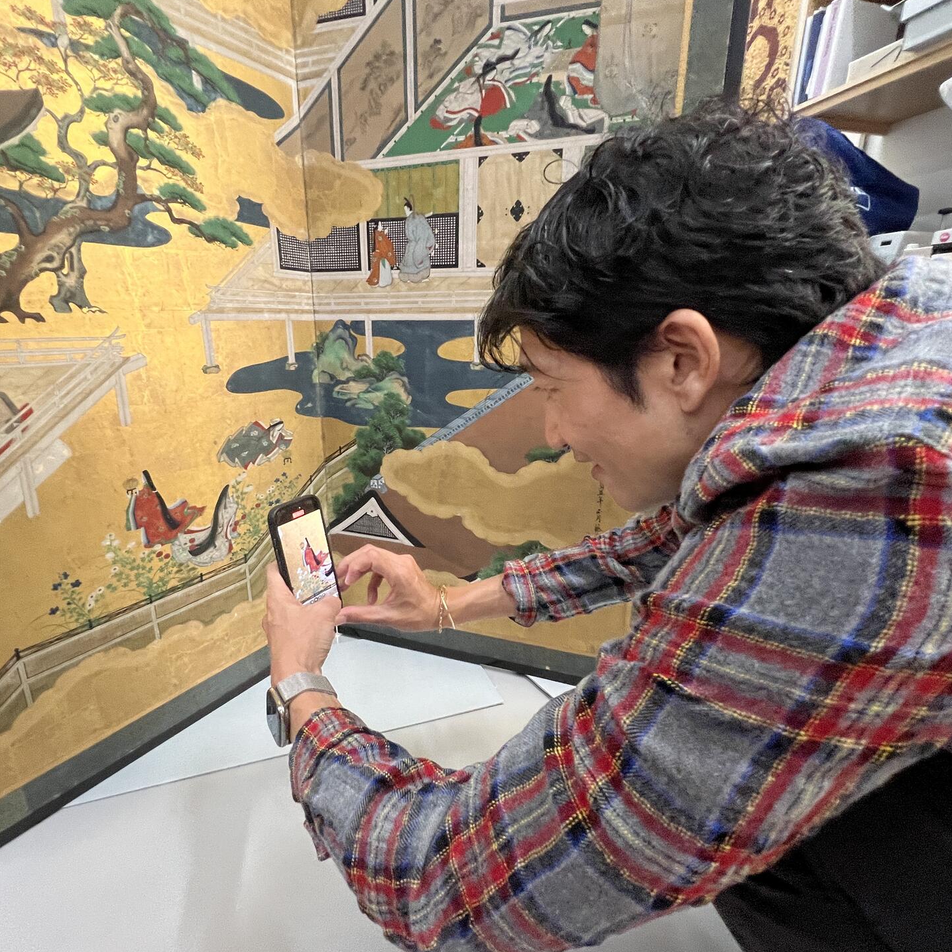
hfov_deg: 87.4
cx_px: 460
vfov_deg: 87.4
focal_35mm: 16
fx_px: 498
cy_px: 479
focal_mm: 1.57
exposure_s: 1/68
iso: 250
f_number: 1.8
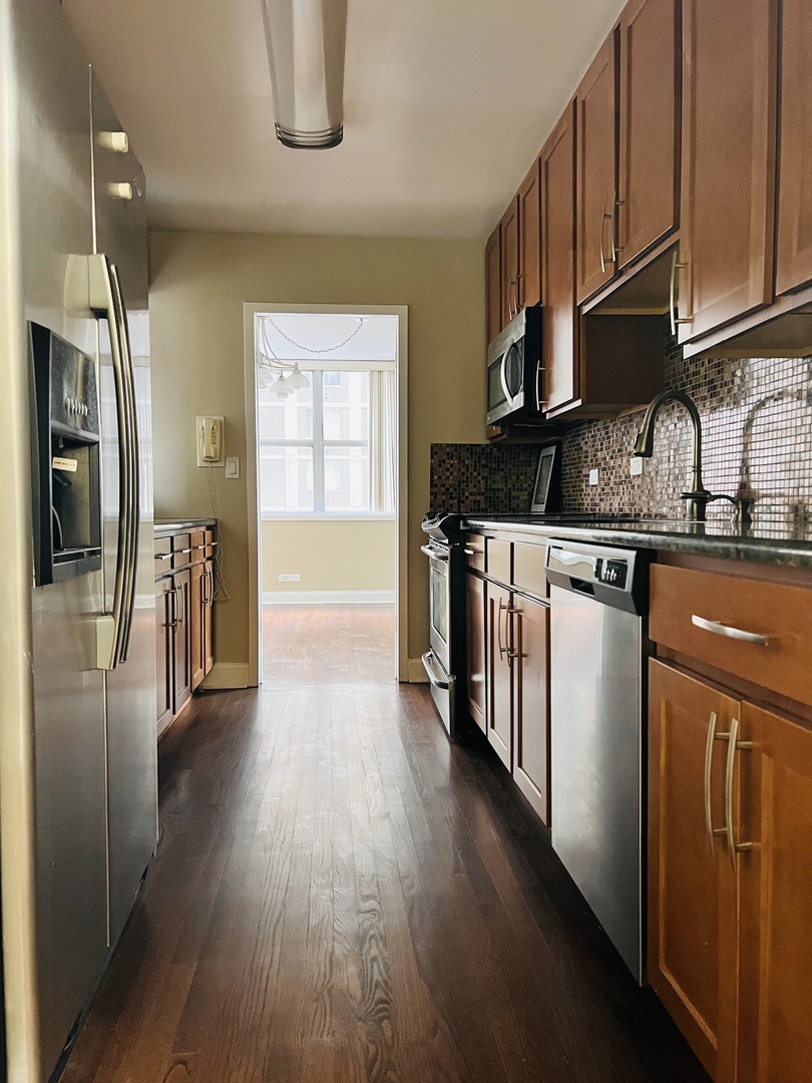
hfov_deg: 53.1
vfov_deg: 67.3
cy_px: 542
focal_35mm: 26
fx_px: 813
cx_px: 406
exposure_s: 1/40
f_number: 1.5
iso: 500
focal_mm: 5.7
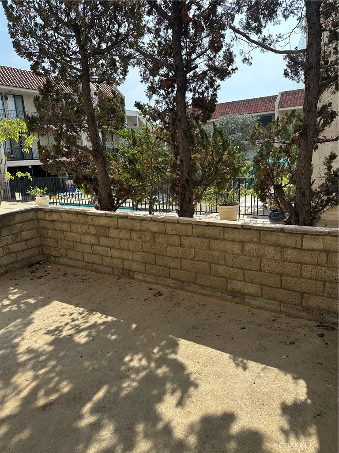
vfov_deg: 71.6
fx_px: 313
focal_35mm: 24
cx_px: 170
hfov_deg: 56.8
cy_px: 226
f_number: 1.78
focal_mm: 6.86
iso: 80
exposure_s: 1/2353
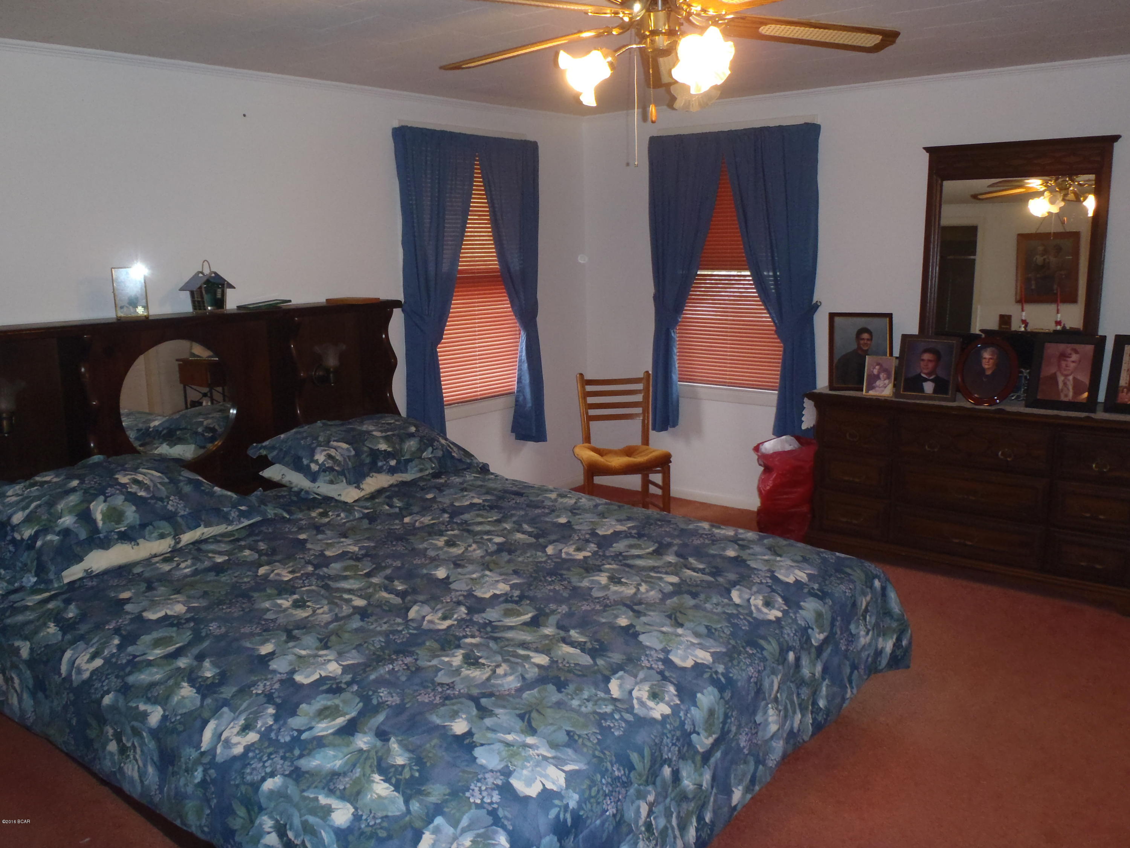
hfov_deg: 63.4
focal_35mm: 28
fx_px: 914
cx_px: 565
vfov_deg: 49.7
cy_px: 424
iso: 250
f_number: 3.9
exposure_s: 1/30
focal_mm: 5
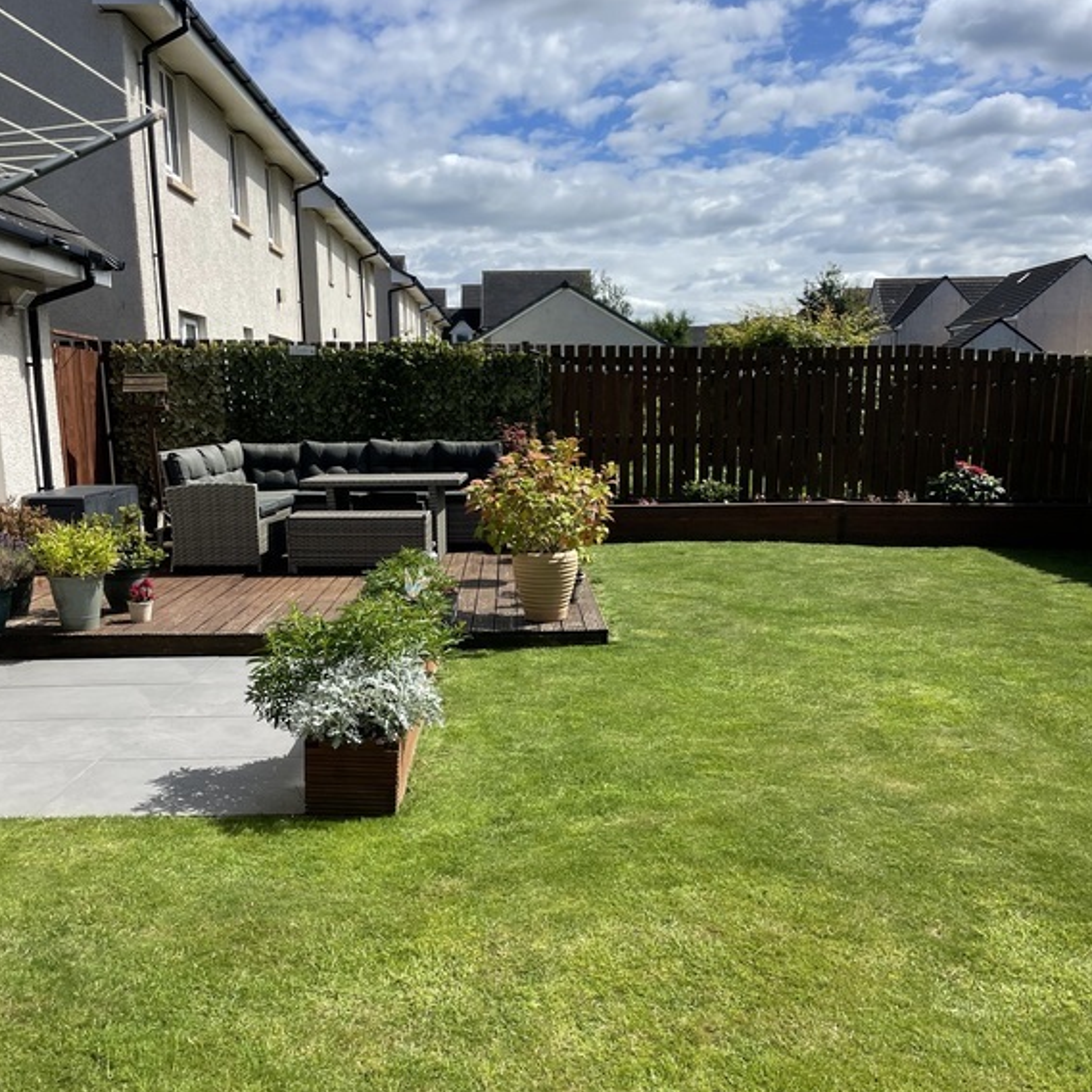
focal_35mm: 31
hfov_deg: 52.5
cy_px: 626
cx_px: 541
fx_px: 1106
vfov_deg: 52.3
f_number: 1.6
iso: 32
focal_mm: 4.2
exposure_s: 1/4464
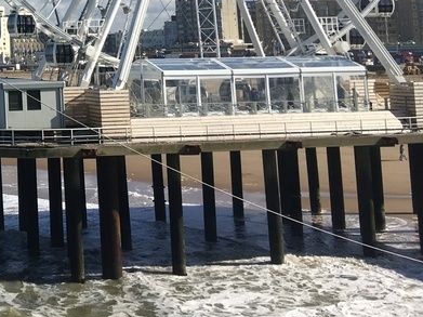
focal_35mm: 76
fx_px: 928
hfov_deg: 22.8
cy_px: -61
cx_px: -130
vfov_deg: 18.4
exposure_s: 1/1923
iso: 25
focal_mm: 4.15
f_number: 2.2
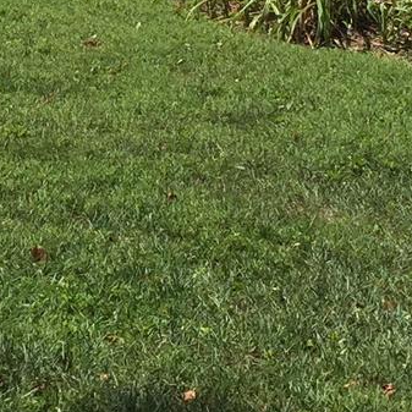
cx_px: -28
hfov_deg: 11.1
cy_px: -397
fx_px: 2101
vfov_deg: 10.4
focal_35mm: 156
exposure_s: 1/2639
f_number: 2.2
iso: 32
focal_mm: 4.15
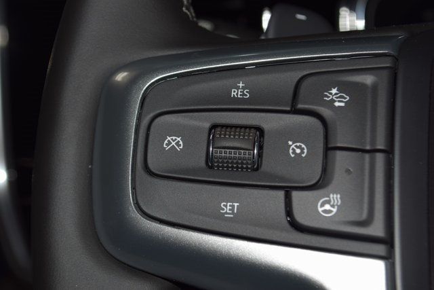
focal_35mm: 82
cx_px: 217
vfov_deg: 16.6
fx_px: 995
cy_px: 145
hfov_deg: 24.6
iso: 100
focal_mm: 55
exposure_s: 1/60
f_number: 8
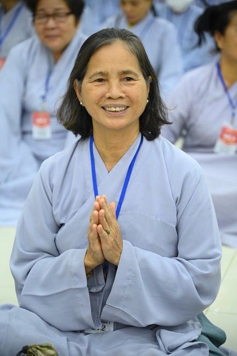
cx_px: 118
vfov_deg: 18.6
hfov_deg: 12.4
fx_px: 1088
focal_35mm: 110
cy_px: 178
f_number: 4
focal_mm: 110
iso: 5000
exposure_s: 1/160
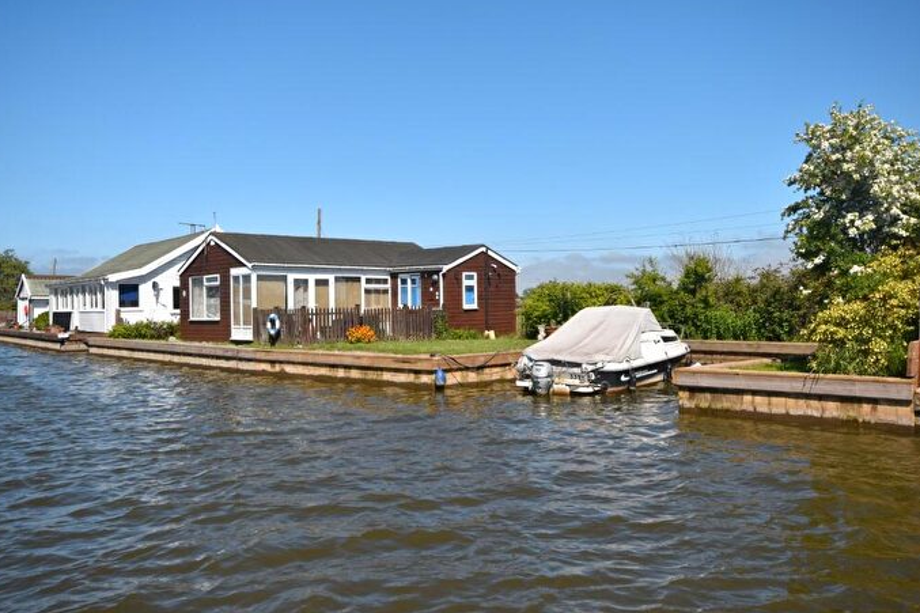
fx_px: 792
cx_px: 459
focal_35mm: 31
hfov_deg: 60.3
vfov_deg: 42.3
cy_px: 300
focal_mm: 20
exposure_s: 1/400
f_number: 10
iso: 200
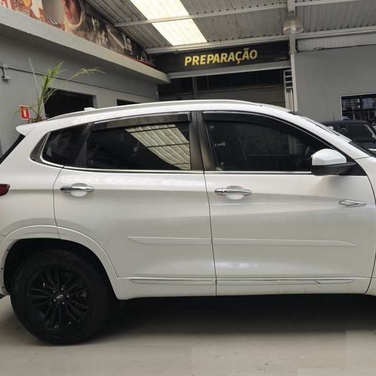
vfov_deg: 47.2
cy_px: 186
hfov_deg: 46.1
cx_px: 267
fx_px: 430
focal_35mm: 35
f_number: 1.7
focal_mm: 6.3
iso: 12
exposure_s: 1/900
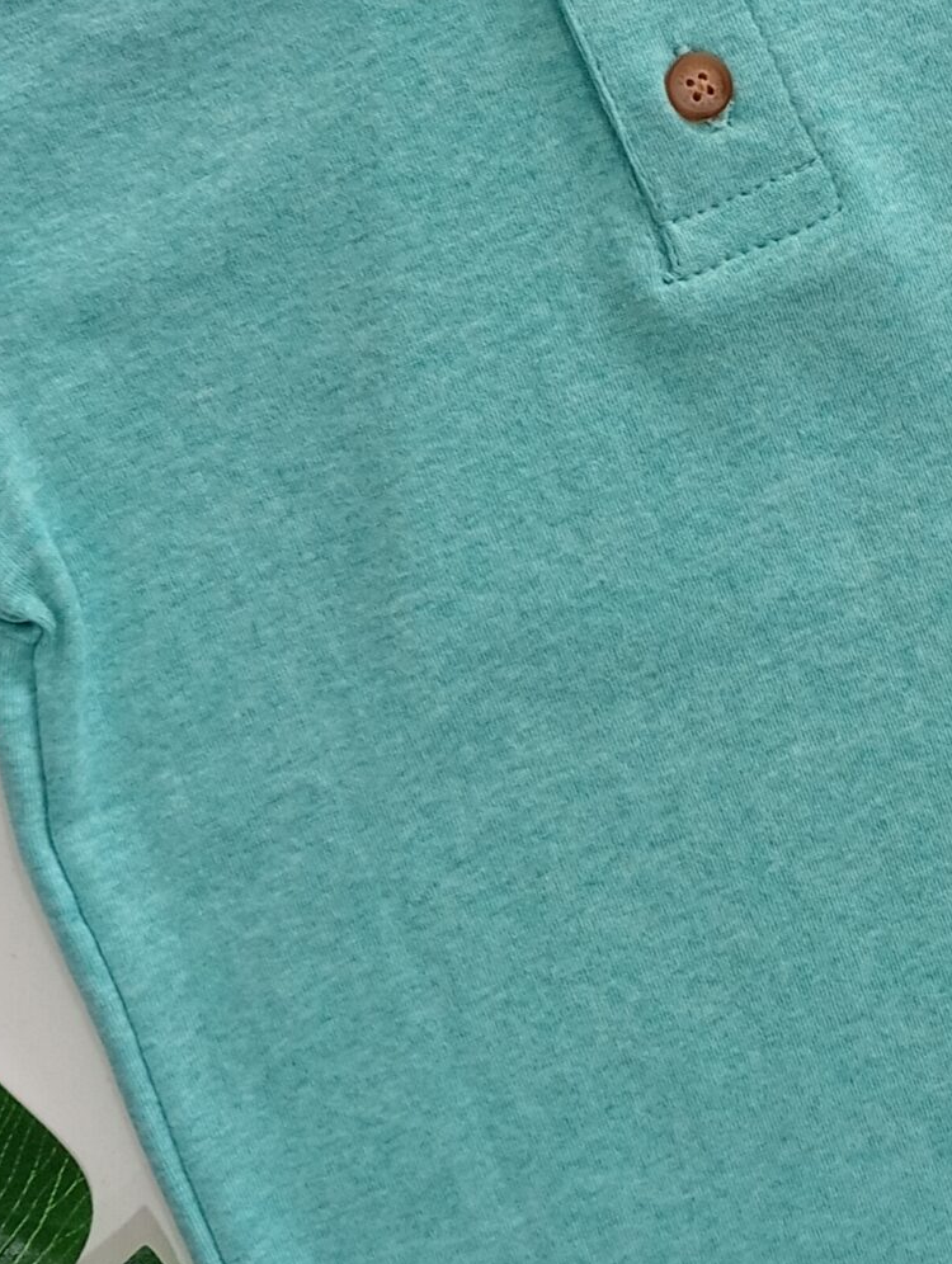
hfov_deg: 20.2
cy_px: 457
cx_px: 806
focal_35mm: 72
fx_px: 2633
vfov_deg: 26.9
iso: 461
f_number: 1.8
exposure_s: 1/50
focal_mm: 4.27
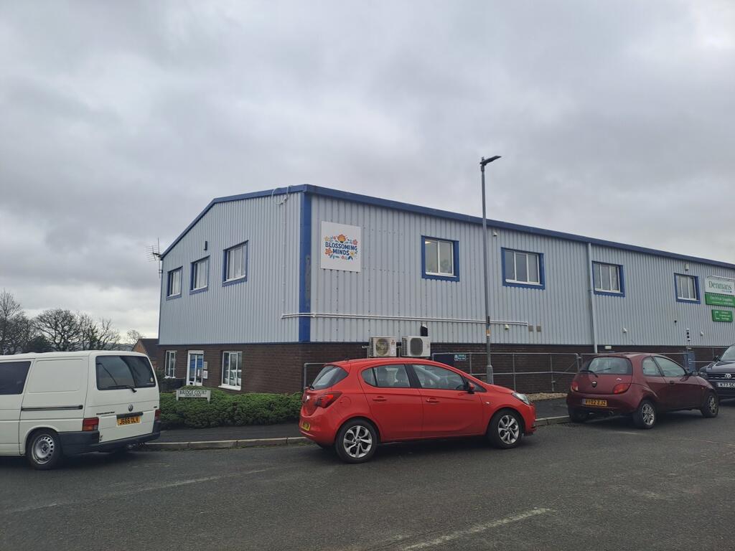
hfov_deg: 69.4
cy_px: 276
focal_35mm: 25
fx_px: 531
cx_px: 368
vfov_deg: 54.9
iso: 32
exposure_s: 1/256
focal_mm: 4.65
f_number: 1.8
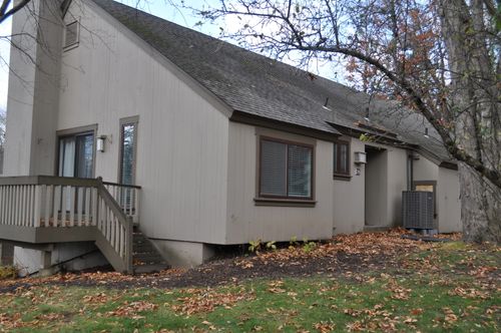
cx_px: 250
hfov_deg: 53.2
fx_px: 500
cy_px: 166
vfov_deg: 36.8
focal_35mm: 36
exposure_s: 1/160
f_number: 6.3
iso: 200
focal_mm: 24
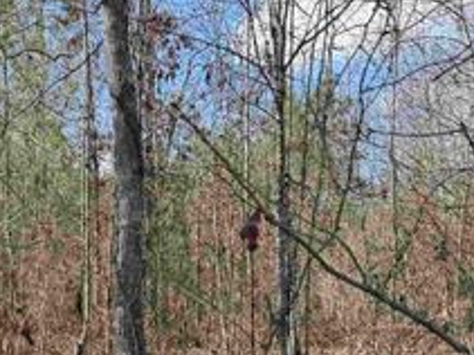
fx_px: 780
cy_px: 367
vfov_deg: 24.3
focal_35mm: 57
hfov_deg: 32.8
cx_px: 90
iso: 80
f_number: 1.78
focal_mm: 6.76
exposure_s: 1/966
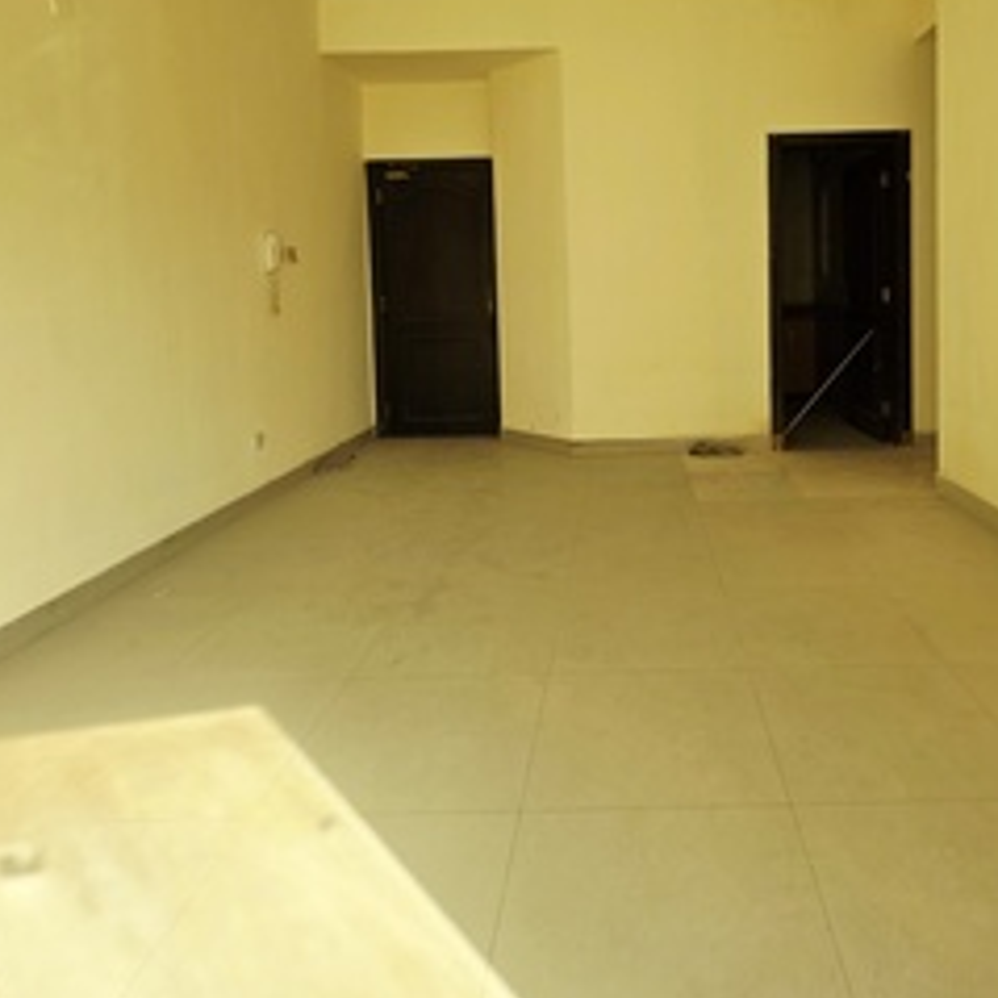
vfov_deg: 67.3
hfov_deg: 68.5
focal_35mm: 22
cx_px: 624
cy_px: 315
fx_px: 718
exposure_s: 1/101
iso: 32
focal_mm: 2.2
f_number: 1.9
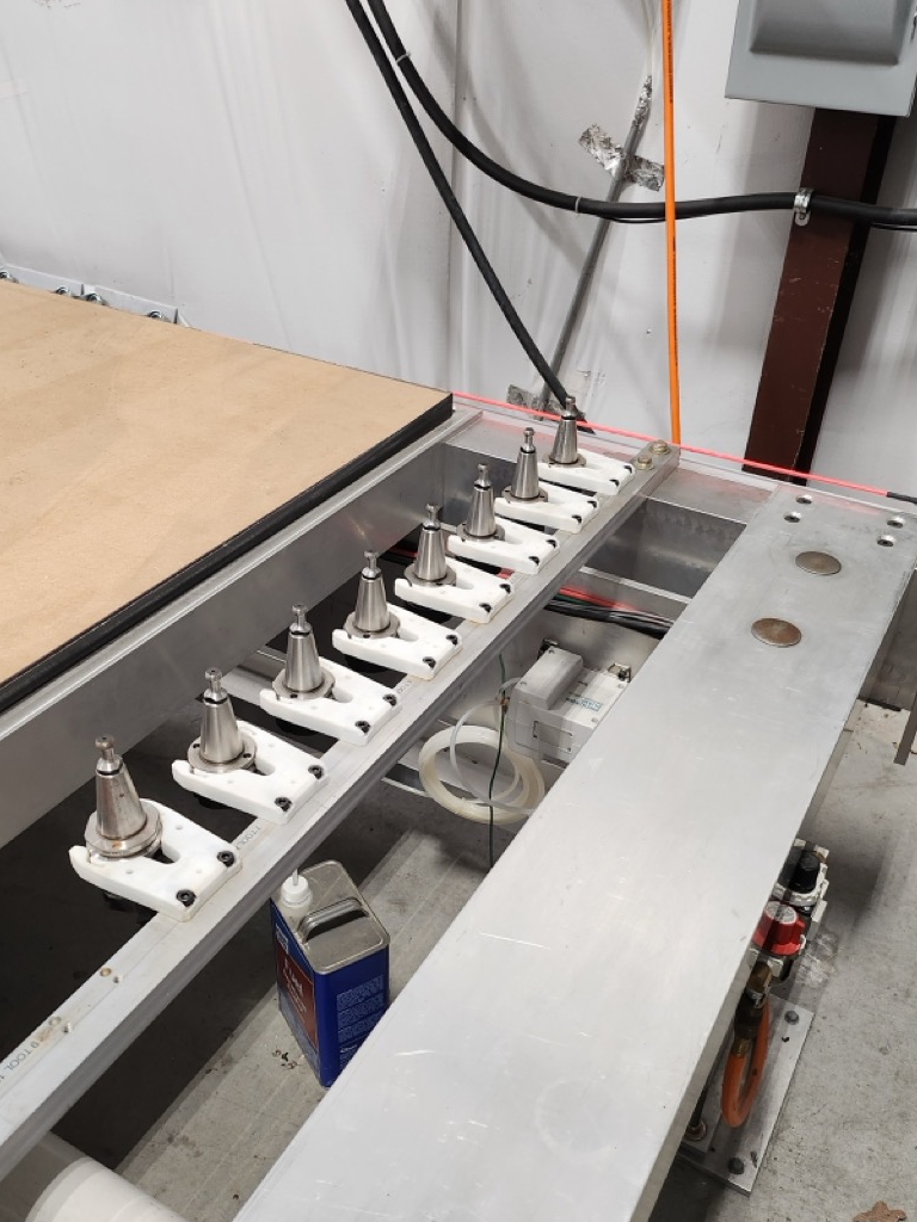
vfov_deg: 60.0
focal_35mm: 30
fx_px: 1060
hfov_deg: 46.8
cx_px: 484
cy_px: 628
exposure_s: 1/120
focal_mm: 5
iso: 250
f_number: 1.8
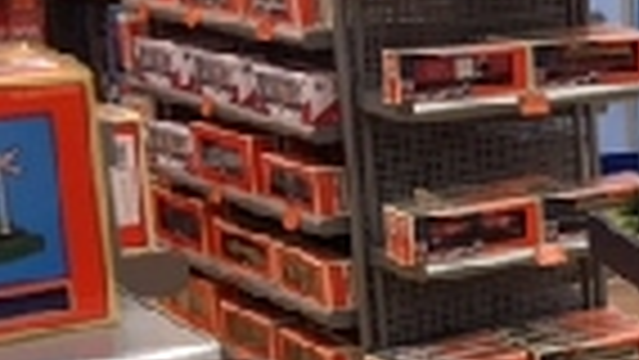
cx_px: 1102
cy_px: 254
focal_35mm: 111
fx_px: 1881
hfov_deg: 16.5
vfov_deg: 10.9
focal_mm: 4.15
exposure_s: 1/15
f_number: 2.2
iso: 25
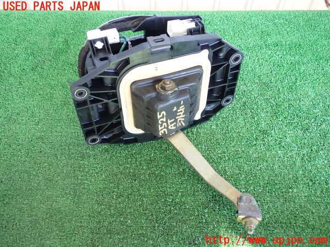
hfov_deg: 56.8
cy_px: 124
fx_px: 305
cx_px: 165
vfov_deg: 44.2
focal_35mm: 32
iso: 200
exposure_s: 1/60
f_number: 2.4
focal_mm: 5.79
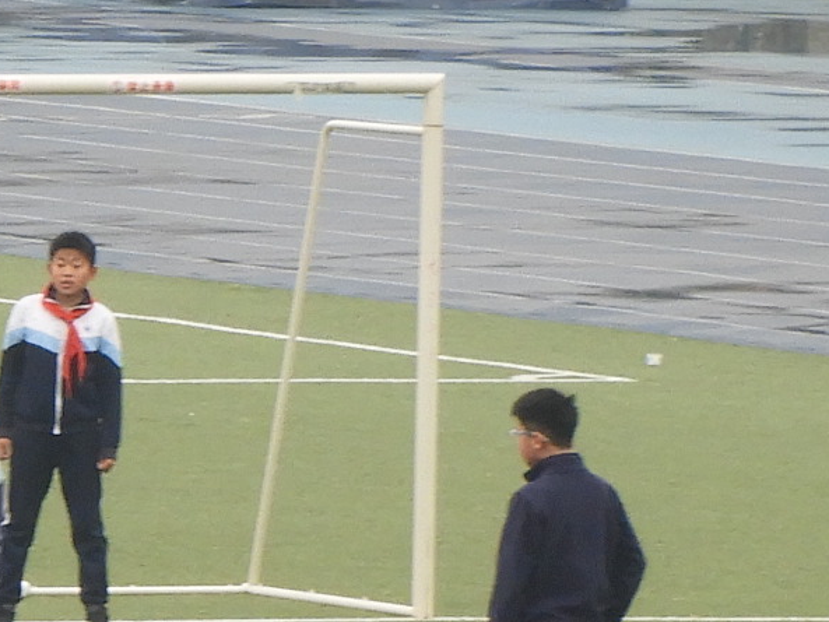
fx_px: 22420
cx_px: -801
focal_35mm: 936
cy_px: 611
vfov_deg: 1.6
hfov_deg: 2.1
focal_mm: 30.5
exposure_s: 1/60
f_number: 5.2
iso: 110
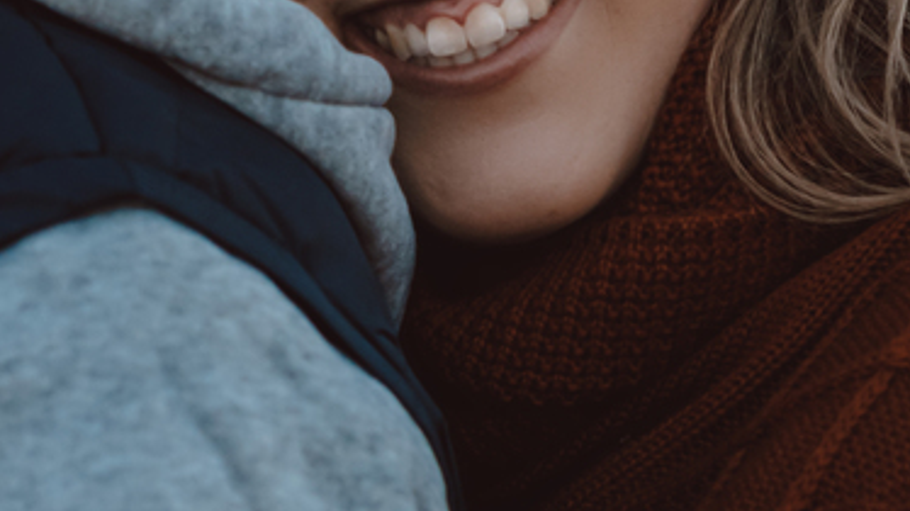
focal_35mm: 252
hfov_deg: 8.5
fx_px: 6078
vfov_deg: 4.8
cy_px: -161
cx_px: 92
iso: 200
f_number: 2.5
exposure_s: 1/500
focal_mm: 50
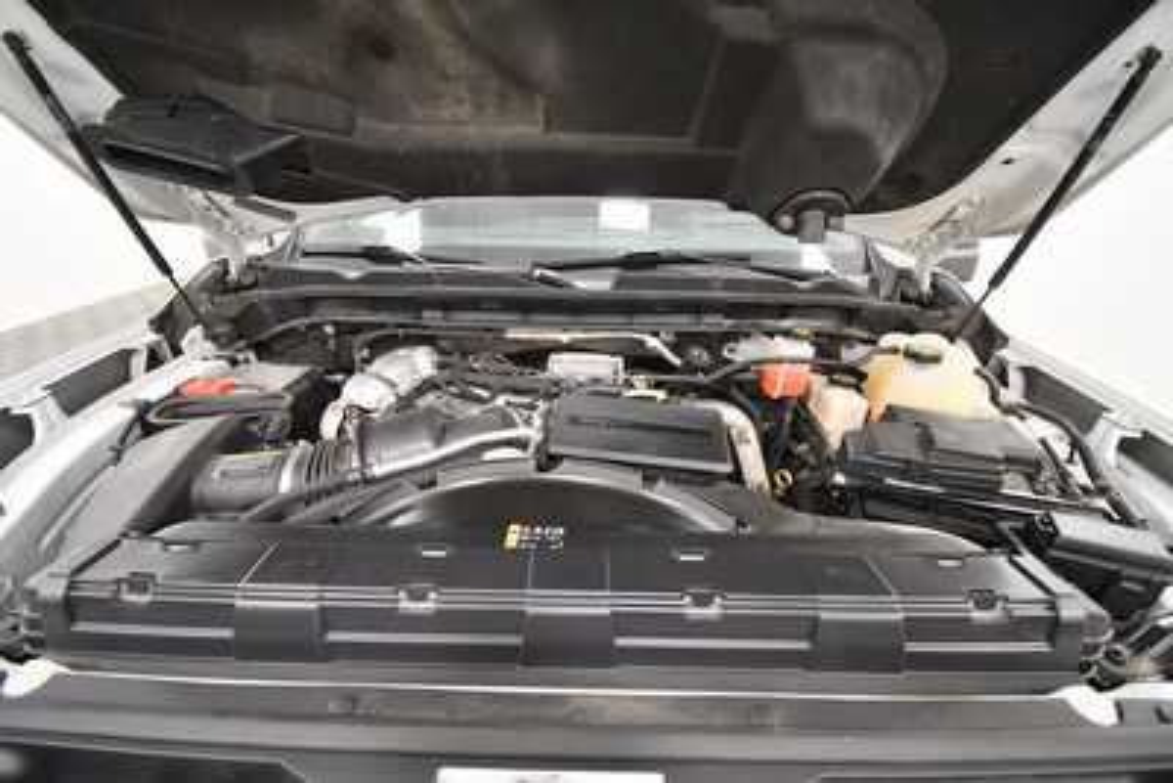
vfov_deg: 77.4
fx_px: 489
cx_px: 586
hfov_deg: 100.4
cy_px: 392
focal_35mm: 15
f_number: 4.5
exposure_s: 1/125
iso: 2000
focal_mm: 10
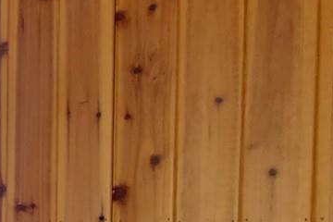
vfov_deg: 16.2
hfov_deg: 18.1
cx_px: -331
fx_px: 712
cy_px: 333
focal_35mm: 77
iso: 50
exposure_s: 1/247
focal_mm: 2.2
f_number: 2.2
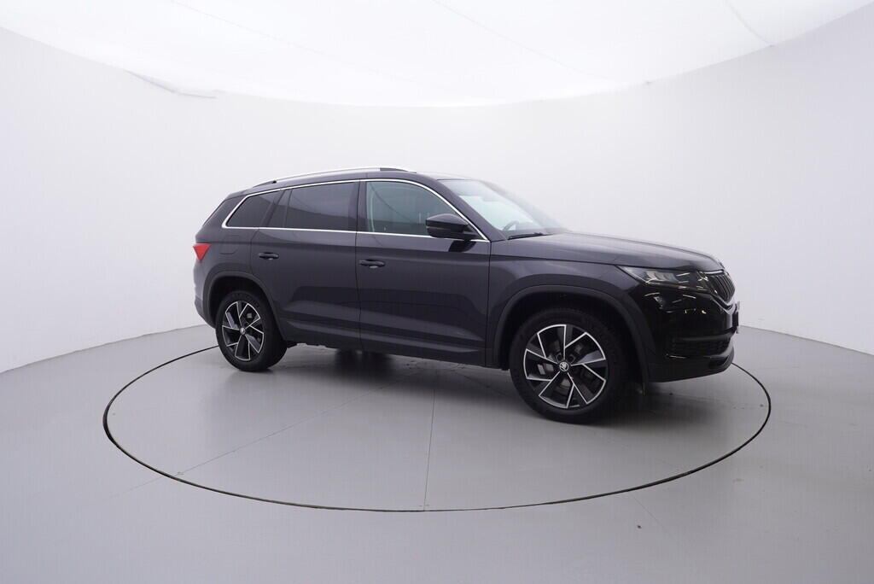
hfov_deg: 77.3
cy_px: 292
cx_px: 437
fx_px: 547
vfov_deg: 56.2
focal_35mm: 22
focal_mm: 15
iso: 200
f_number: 5
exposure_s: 1/80
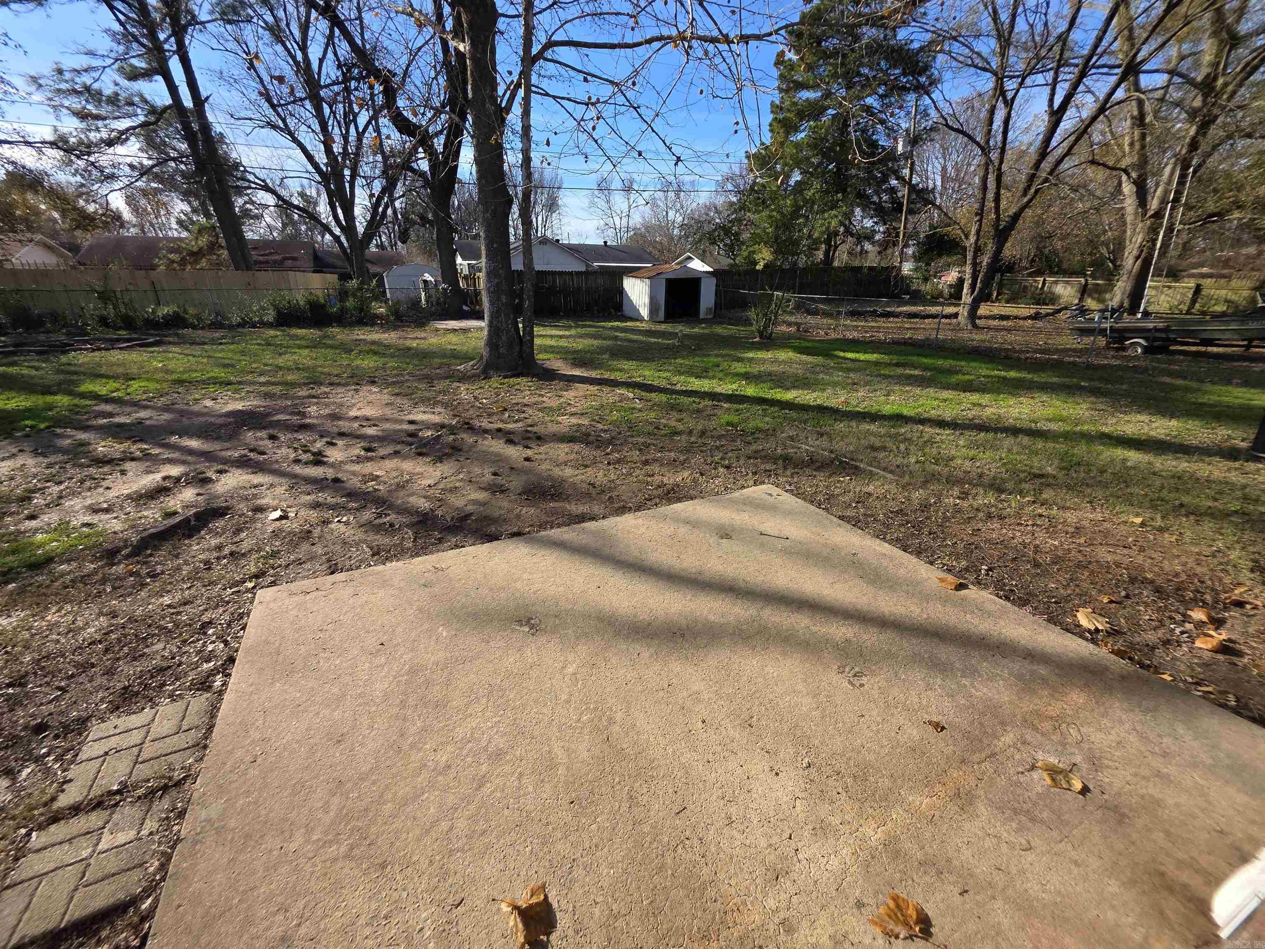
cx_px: 632
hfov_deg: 106.2
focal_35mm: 13
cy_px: 474
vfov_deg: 89.9
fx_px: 475
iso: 40
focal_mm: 2.2
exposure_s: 1/1384
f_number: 1.9
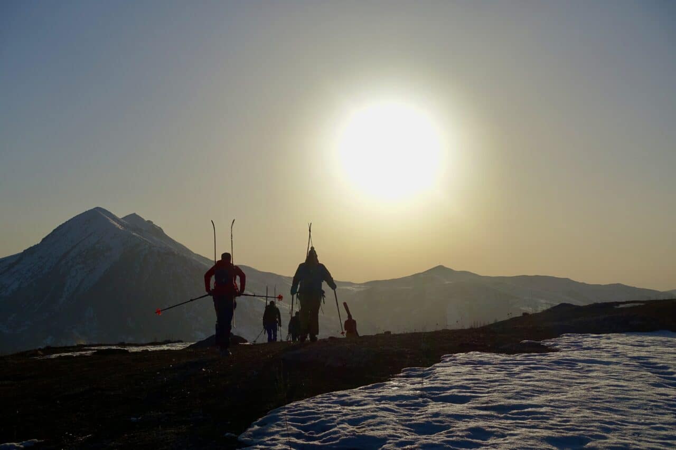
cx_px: 338
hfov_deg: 41.9
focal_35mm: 47
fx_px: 882
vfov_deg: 28.6
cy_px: 225
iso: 125
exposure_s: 1/800
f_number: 4.5
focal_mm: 17.06
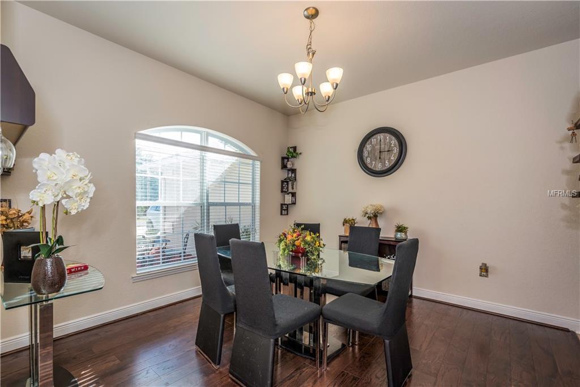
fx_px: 242
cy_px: 194
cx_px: 290
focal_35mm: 15
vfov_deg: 77.3
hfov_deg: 100.4
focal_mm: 15
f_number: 6.3
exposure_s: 1/125
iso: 400
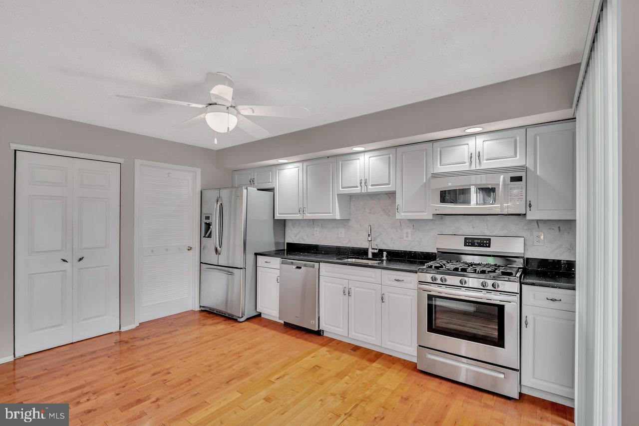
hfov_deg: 96.7
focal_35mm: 16
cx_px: 320
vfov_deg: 73.7
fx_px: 284
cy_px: 213
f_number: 5.6
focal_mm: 16
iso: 320
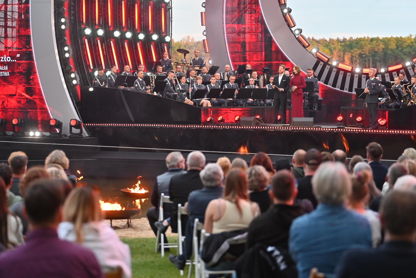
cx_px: 208
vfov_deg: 13.6
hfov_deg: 20.2
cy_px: 139
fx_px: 1167
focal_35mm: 101
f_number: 2.8
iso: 640
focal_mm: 101
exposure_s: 1/400
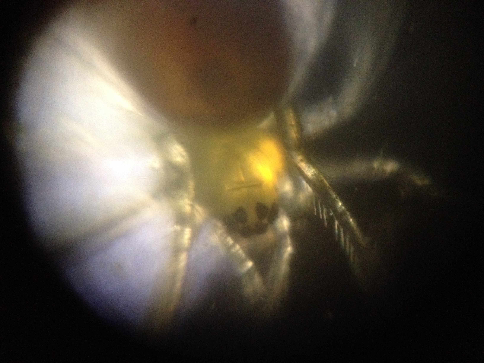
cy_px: 182
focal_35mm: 35
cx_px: 242
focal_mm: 4.28
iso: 400
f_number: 2.4
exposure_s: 1/15
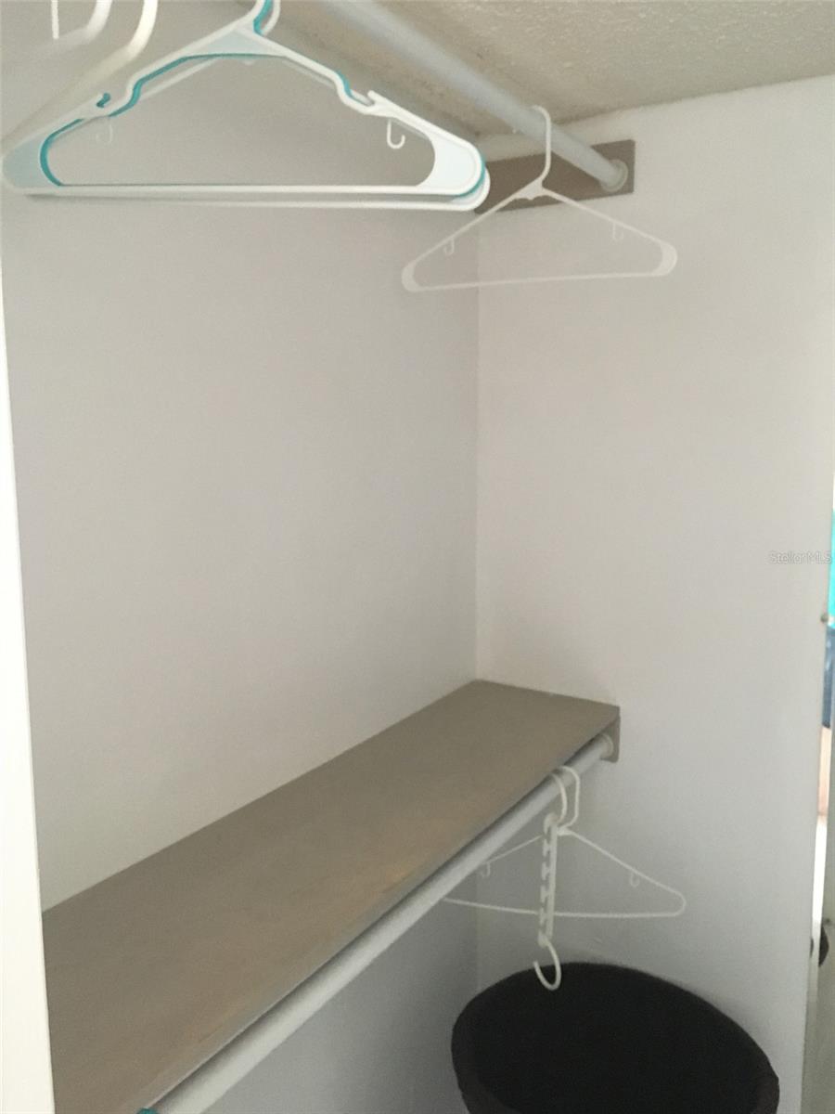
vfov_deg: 61.7
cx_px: 418
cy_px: 557
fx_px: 933
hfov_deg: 48.2
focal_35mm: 29
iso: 200
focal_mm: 4.15
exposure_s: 1/15
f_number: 2.2
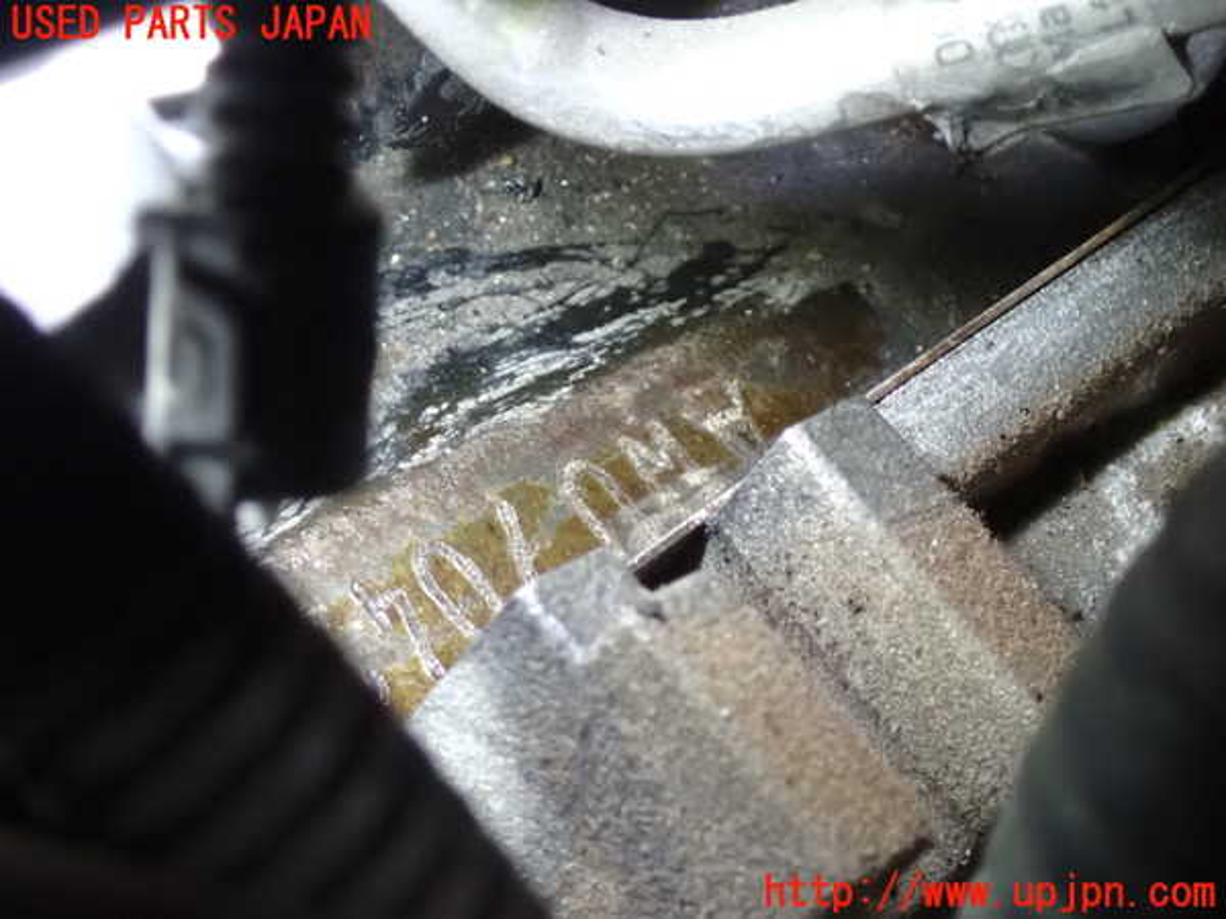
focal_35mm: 100
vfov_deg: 14.8
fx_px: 3542
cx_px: 613
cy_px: 460
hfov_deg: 19.6
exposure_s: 1/60
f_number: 4.9
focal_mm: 18
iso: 1600
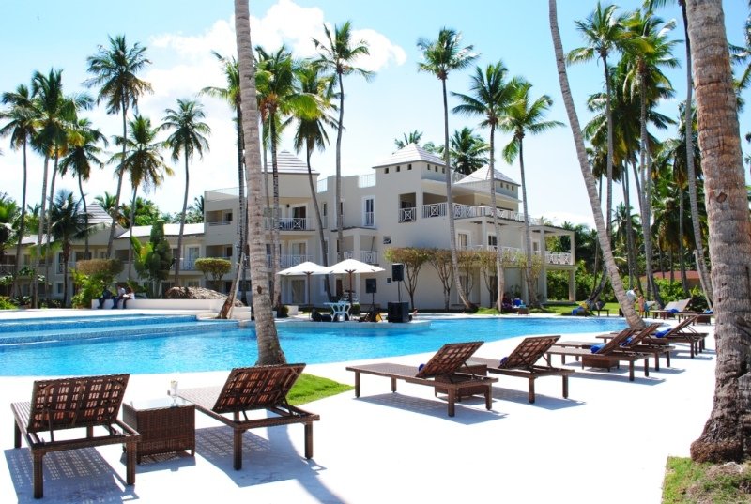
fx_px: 627
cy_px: 252
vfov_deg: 43.8
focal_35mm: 30
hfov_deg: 61.8
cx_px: 376
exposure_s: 1/250
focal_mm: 20
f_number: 10
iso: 125
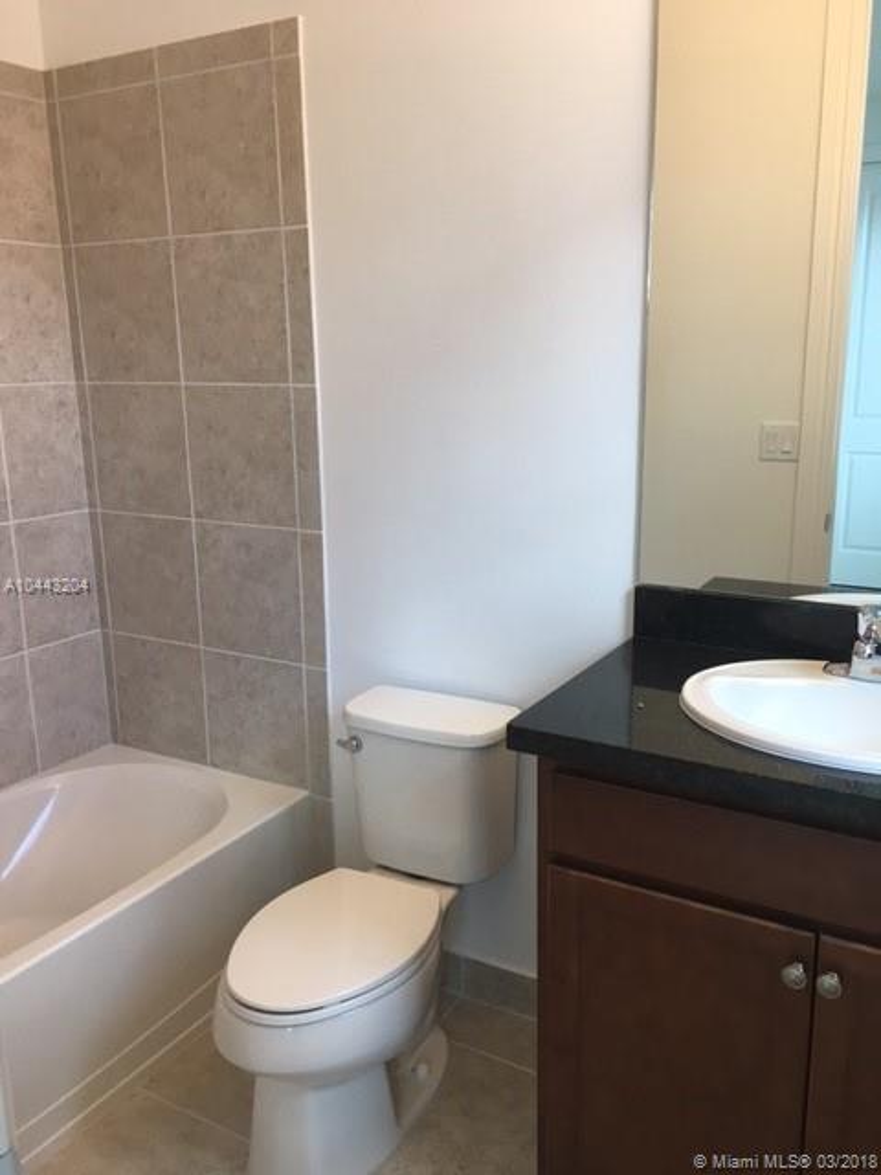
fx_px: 984
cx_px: 440
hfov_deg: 48.2
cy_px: 588
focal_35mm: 29
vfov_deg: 61.7
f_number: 2.2
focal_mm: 4.15
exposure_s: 1/30
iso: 32
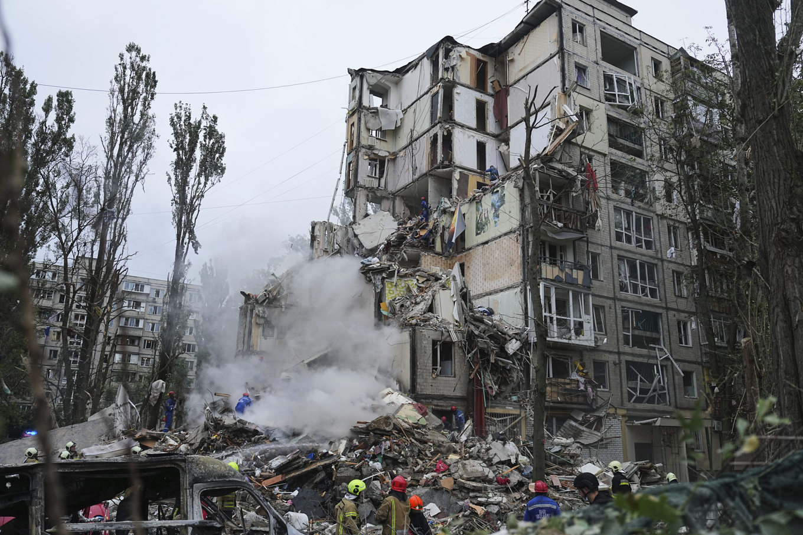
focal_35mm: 27
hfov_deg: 67.4
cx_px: 402
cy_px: 268
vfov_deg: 47.9
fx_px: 602
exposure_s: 1/400
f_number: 2.8
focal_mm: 27
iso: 500
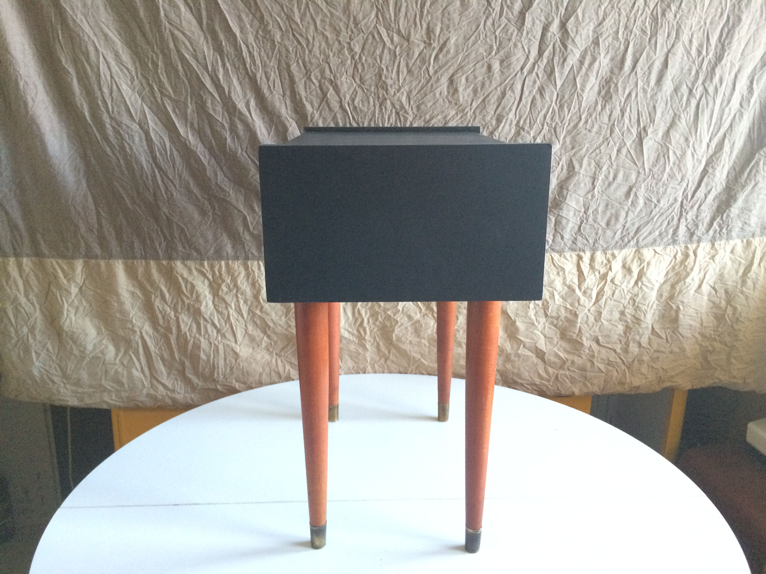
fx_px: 642
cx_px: 383
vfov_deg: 48.2
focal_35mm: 29
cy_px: 287
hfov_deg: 61.7
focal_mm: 4.15
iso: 320
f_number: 2.2
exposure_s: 1/33
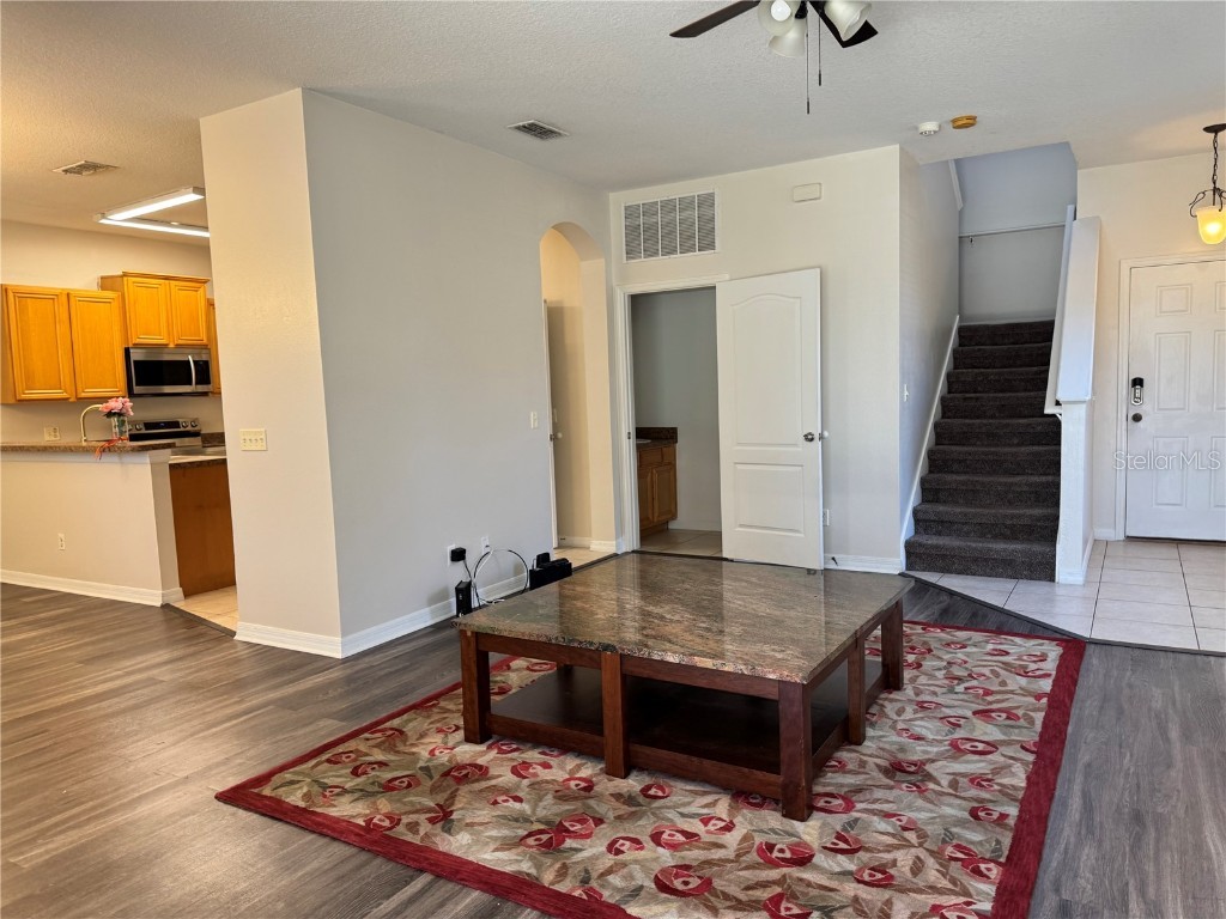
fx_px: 850
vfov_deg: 56.8
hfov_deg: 71.6
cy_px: 460
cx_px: 613
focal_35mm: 24
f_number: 1.78
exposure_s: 1/120
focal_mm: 6.76
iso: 125
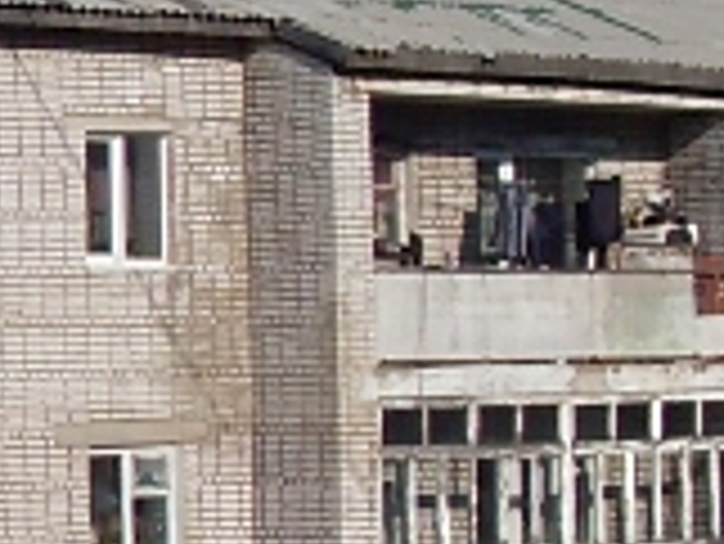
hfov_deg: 8.6
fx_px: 4814
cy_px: 575
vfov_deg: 6.4
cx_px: 13
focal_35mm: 230
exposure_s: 1/350
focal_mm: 6.3
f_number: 7
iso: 80
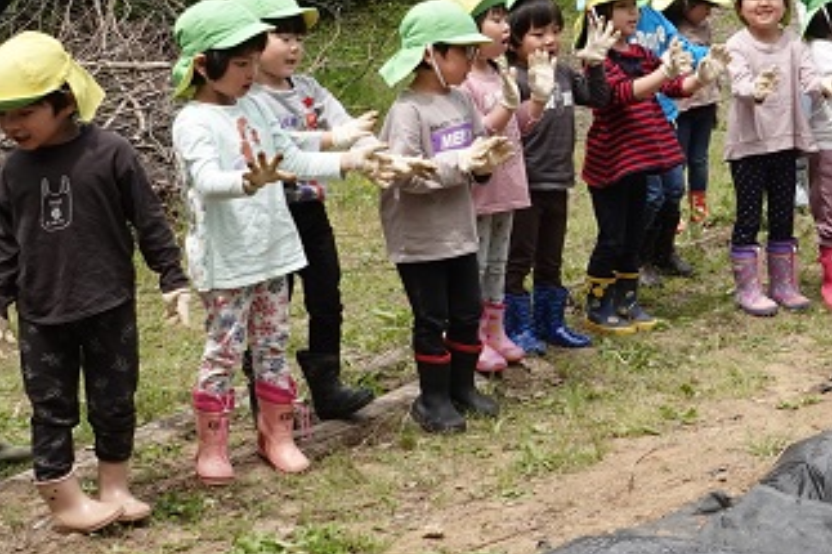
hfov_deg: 21.1
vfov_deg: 14.5
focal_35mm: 93
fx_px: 2148
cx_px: 842
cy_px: 41
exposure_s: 1/400
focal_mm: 9.02
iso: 100
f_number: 4
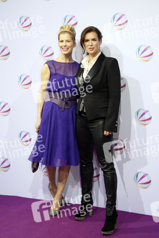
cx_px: 80
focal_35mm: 52
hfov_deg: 26.0
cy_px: 119
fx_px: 344
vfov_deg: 38.2
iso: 640
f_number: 5.6
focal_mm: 52
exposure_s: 1/160
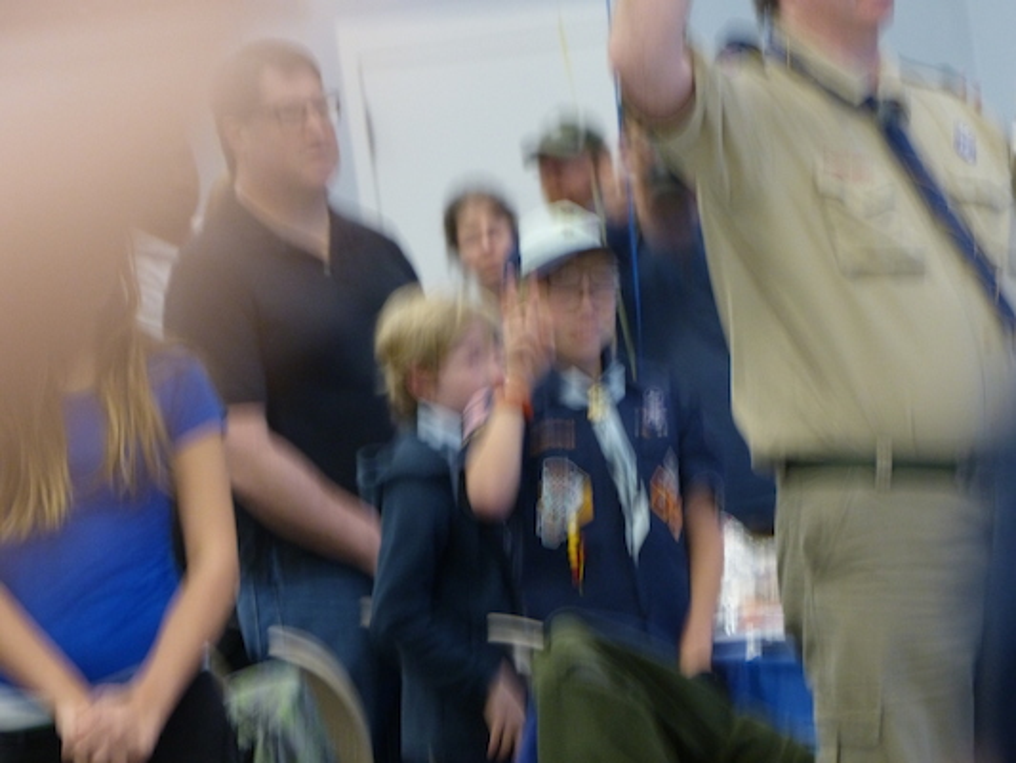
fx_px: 8044
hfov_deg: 7.2
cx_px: 508
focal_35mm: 274
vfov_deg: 5.4
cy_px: 382
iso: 400
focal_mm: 49.2
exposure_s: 1/13
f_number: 2.8
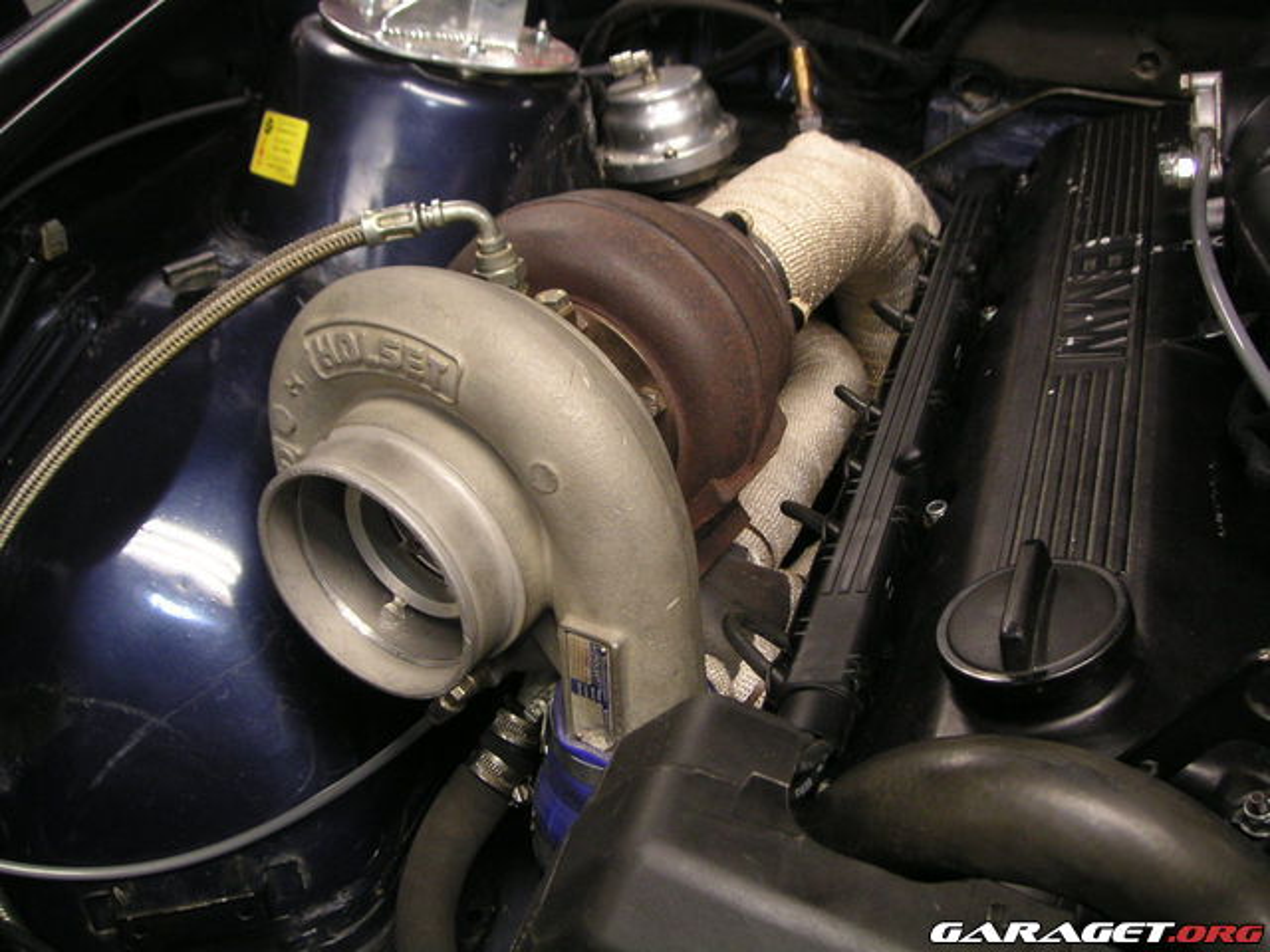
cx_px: 635
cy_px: 476
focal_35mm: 37
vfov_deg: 38.7
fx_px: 1357
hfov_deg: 50.1
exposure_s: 1/15
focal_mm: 5.7
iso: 100
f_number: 2.8
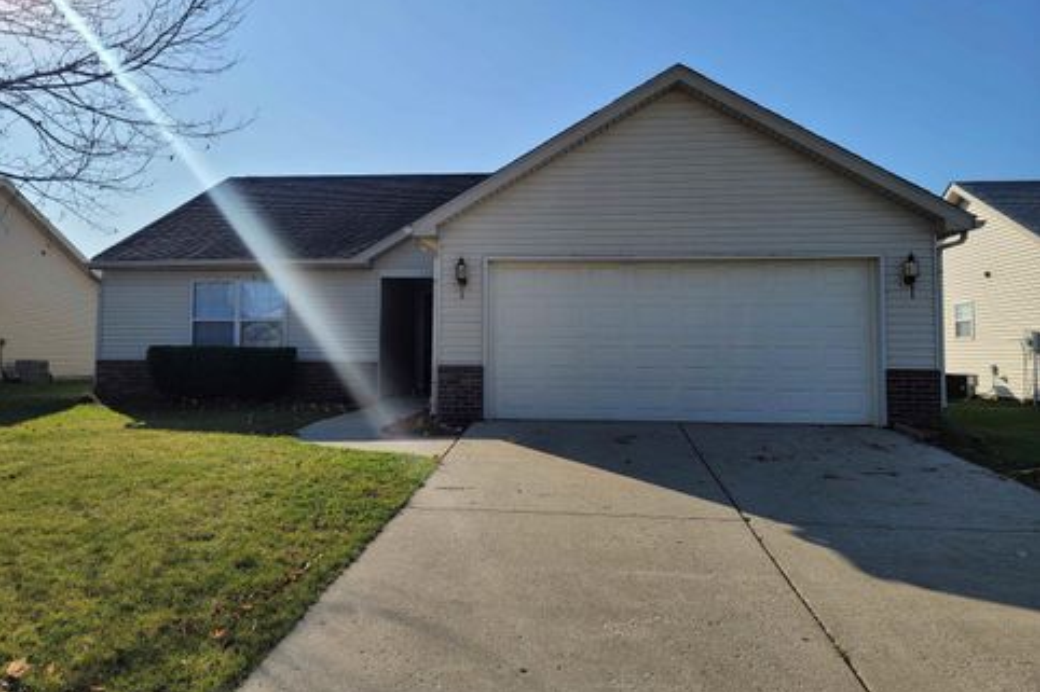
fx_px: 780
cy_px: 316
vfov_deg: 47.8
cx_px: 503
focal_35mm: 27
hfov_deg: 67.4
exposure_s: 1/1289
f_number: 1.8
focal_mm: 7
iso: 20
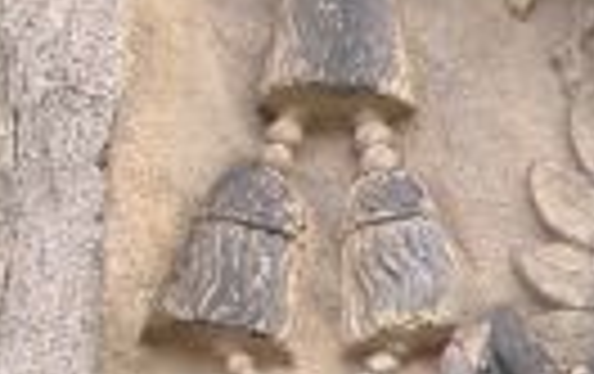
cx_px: 1256
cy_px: 293
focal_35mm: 468
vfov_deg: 2.8
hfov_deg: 4.4
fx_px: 7589
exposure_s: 1/107
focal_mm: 15.12
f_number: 2.8
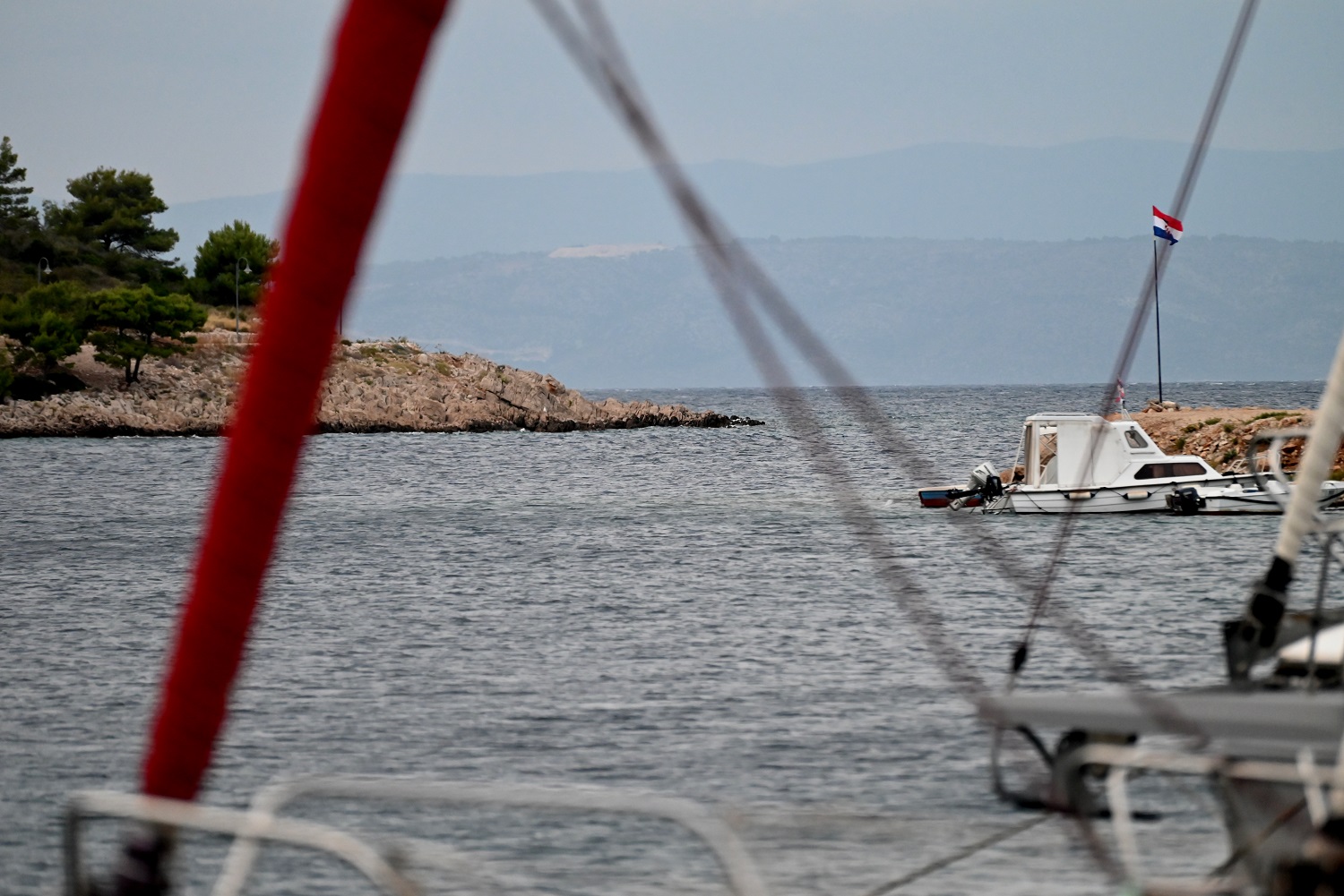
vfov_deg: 5.5
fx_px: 9335
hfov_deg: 8.2
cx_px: 672
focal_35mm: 250
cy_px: 448
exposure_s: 1/500
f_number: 5.6
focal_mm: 250
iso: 3200
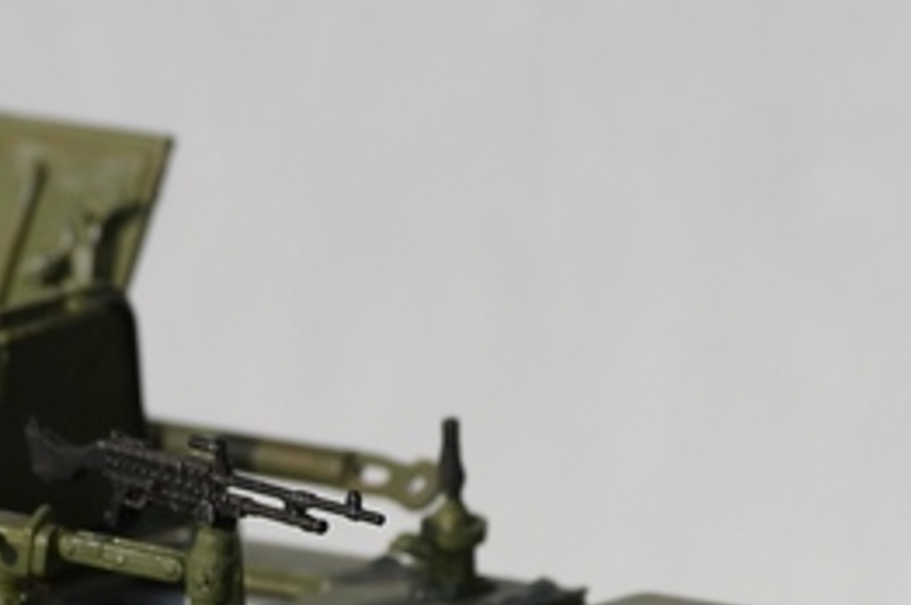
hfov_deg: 2.6
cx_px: 163
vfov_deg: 1.7
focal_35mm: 802
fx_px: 20270
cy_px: 960
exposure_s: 1/500
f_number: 7.1
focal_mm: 140
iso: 100
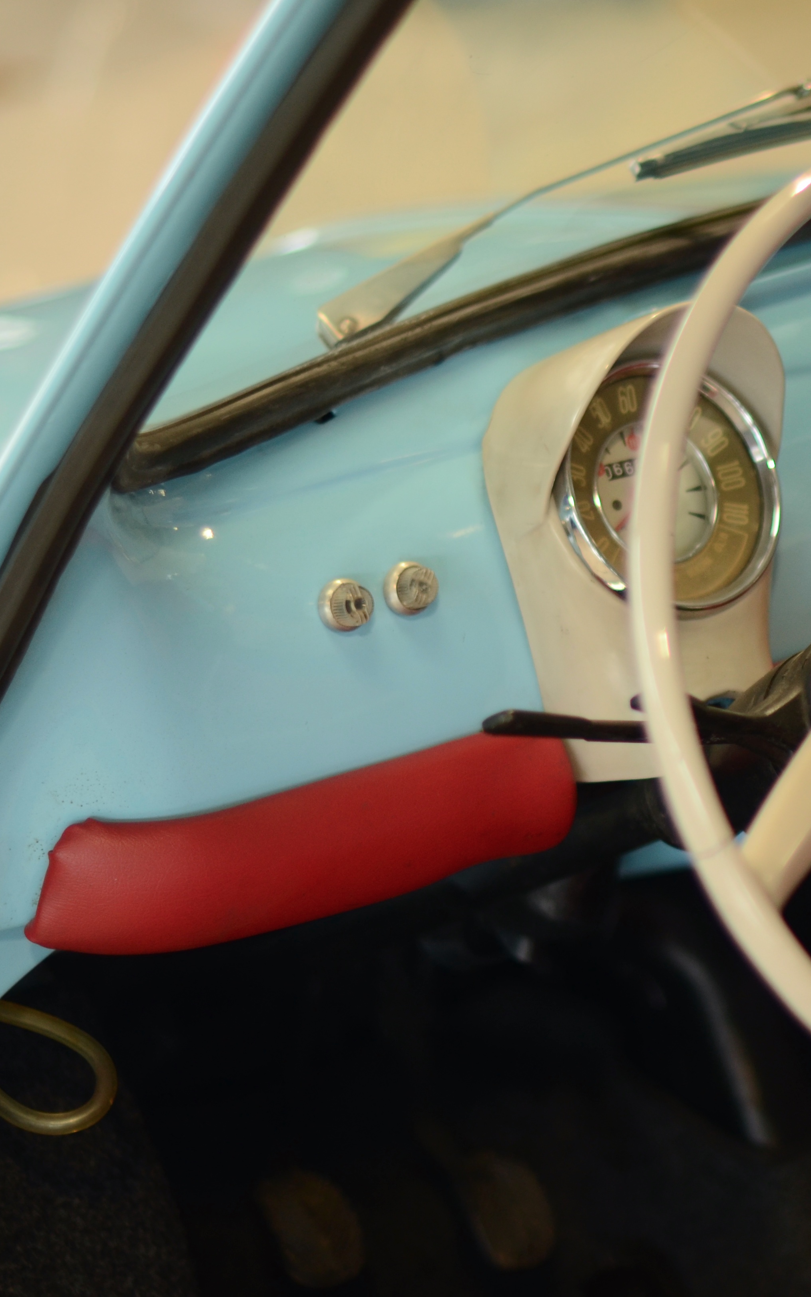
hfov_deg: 11.1
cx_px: 954
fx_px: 4102
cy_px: 646
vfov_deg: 18.0
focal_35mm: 116
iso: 320
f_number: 1.8
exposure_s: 1/80
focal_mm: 50
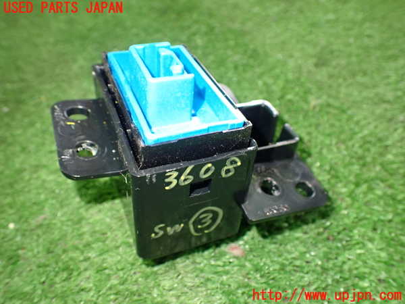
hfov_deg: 60.0
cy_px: 152
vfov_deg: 46.8
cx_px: 202
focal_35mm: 30
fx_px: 351
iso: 800
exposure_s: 1/60
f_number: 2.3
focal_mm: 5.4
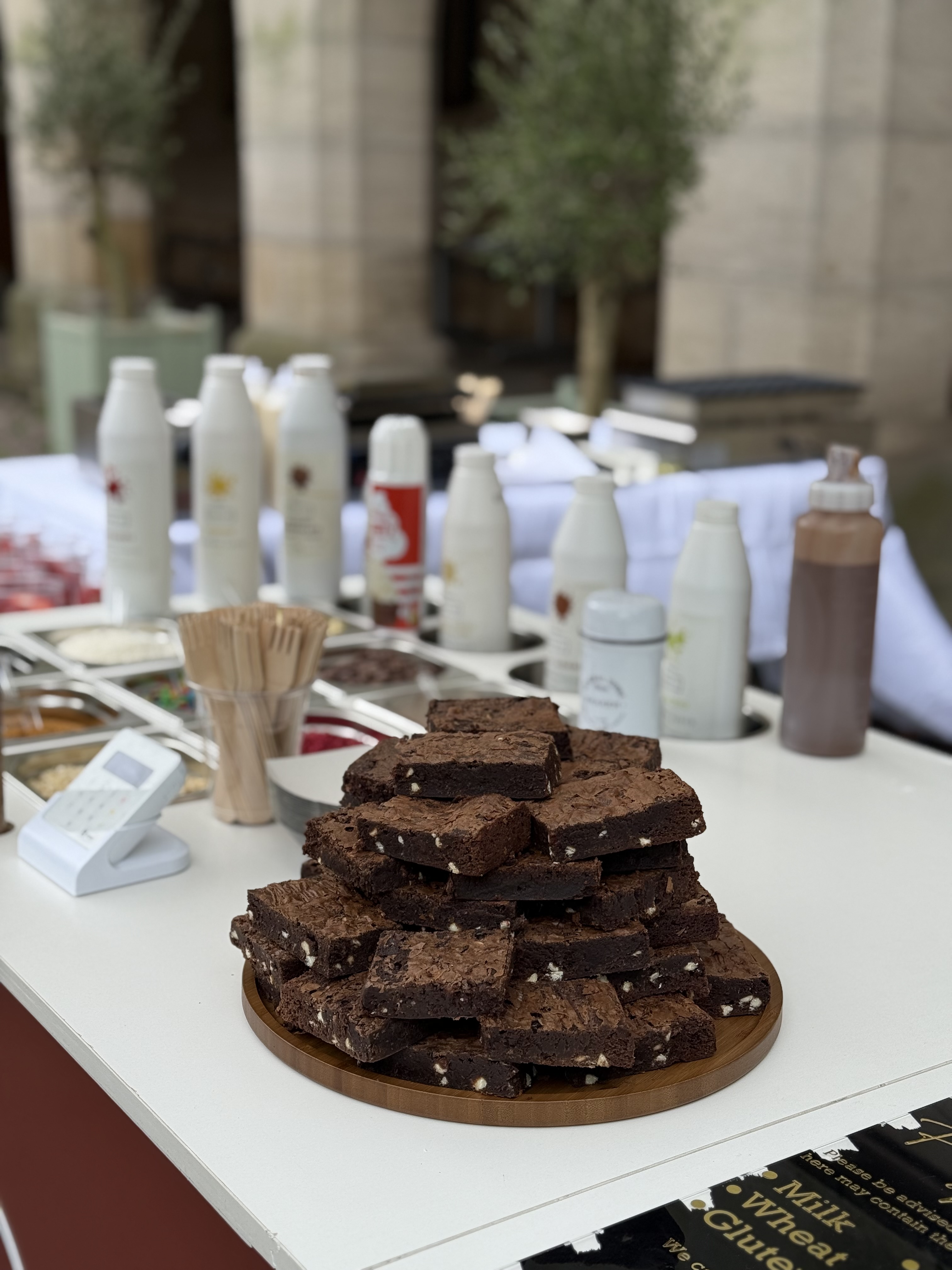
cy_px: 635
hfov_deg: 30.3
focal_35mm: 48
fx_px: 1760
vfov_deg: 39.7
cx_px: 476
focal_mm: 6.76
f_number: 1.78
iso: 64
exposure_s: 1/1116
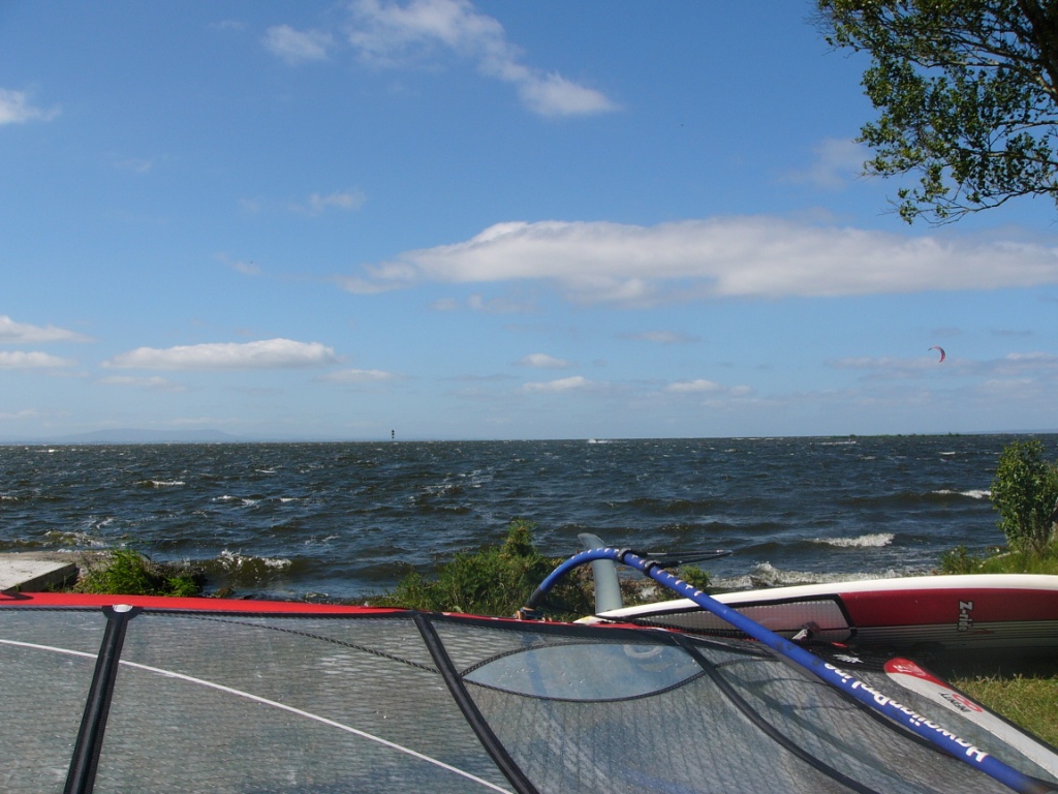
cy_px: 397
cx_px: 529
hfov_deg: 49.0
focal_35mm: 38
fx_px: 1161
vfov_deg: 37.7
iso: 50
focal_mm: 6.3
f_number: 5.2
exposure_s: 1/500
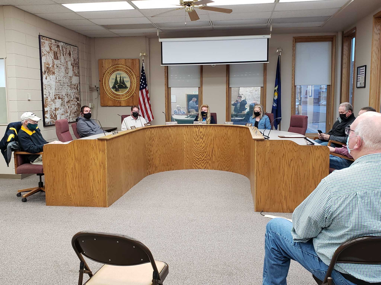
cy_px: 142
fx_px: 286
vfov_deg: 53.1
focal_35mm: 26
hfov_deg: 67.3
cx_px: 190
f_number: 2.4
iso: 200
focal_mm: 4.3
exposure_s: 1/60
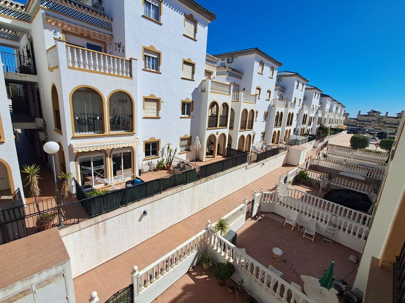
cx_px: 202
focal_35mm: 16
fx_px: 187
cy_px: 152
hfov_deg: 94.5
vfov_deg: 78.1
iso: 40
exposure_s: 1/2160
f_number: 2.2
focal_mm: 1.64
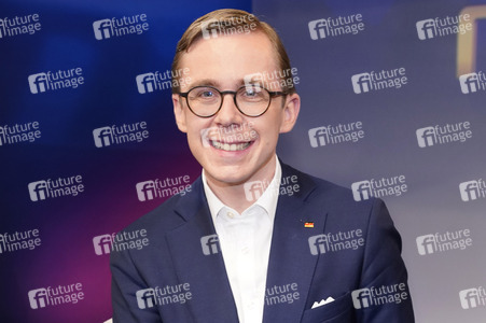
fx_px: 526
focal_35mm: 39
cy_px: 162
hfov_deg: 49.6
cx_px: 243
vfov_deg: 34.2
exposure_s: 1/125
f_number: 5
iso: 2000
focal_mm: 39
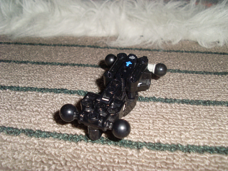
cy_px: 86
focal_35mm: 38
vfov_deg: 37.7
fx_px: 250
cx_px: 114
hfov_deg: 49.0
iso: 100
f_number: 7.7
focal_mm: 6.3
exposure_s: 1/45
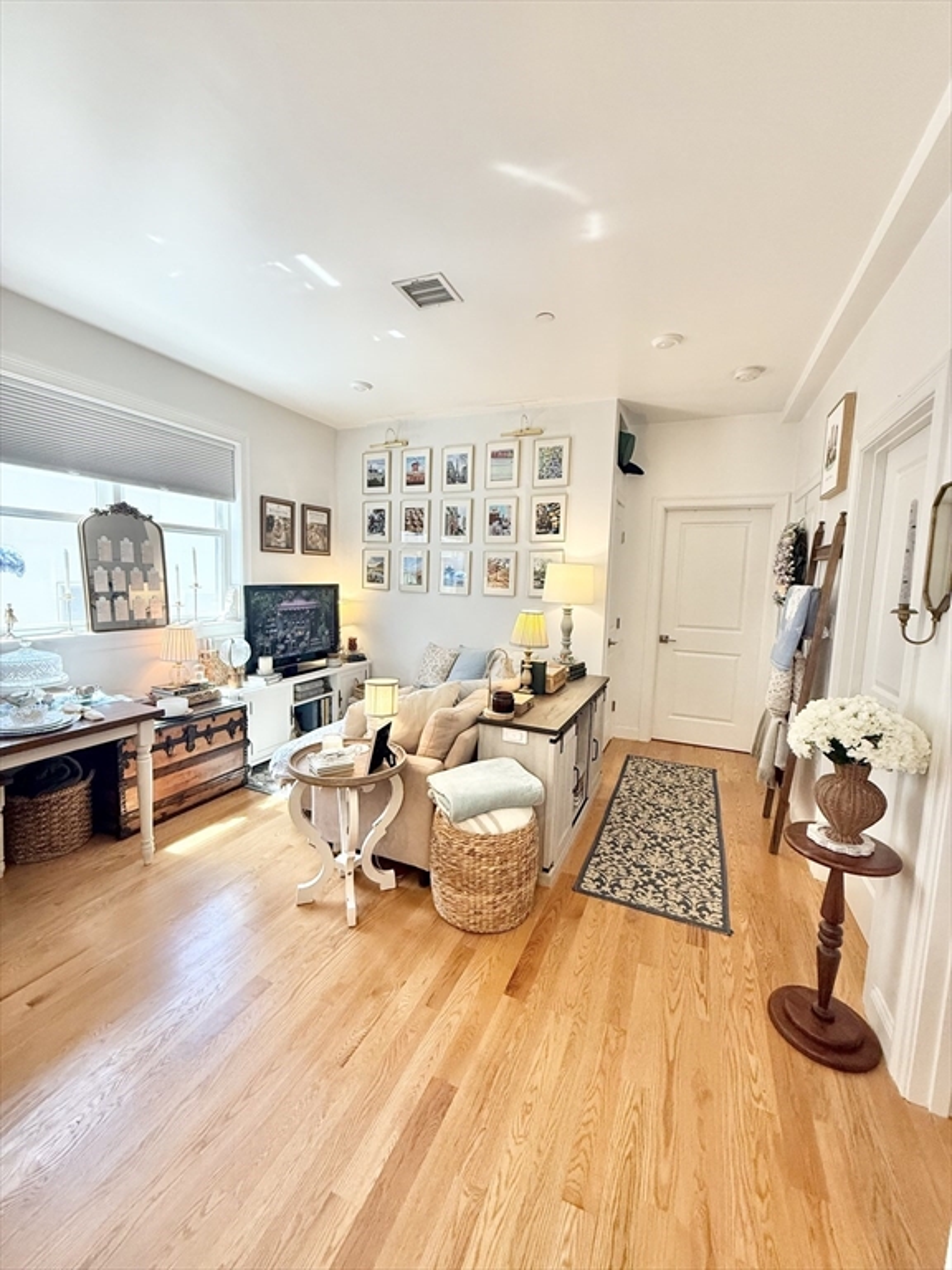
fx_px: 513
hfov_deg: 85.7
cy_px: 635
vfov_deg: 102.1
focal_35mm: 14
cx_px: 476
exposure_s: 1/120
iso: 250
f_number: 2.2
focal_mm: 2.22
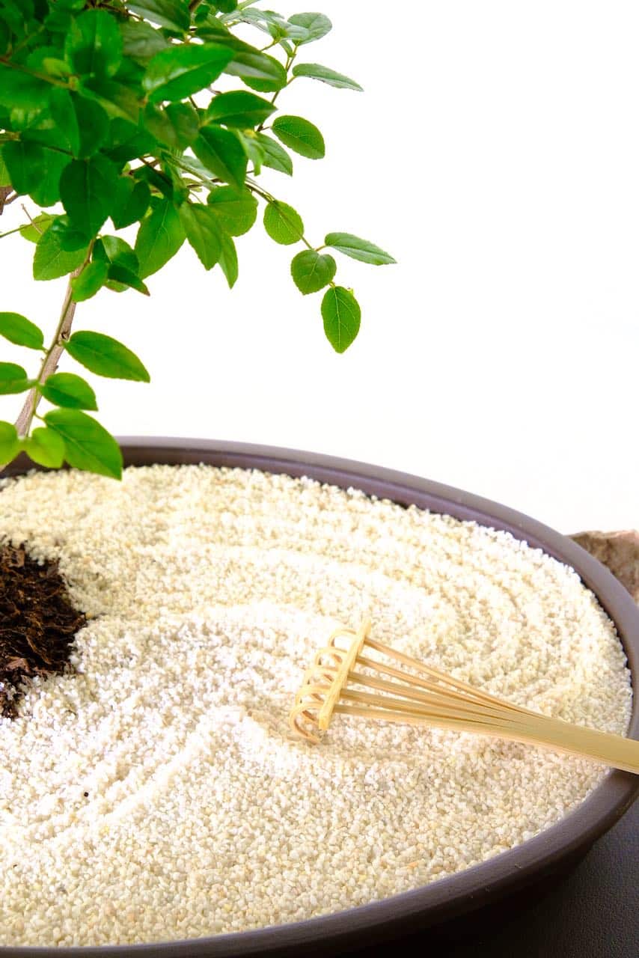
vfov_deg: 24.5
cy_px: 479
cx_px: 320
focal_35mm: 83
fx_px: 2209
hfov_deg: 16.5
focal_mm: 55
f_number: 11
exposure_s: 1/15
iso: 1000
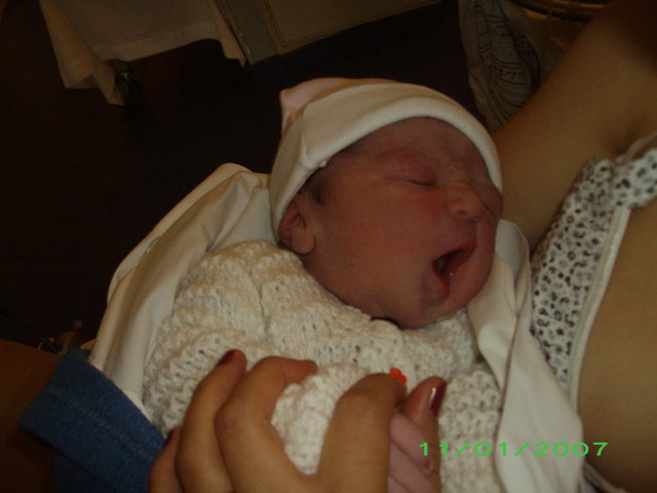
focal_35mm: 36
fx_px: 683
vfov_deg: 39.7
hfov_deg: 51.4
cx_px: 328
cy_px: 246
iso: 160
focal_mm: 6
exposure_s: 1/50
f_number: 2.7
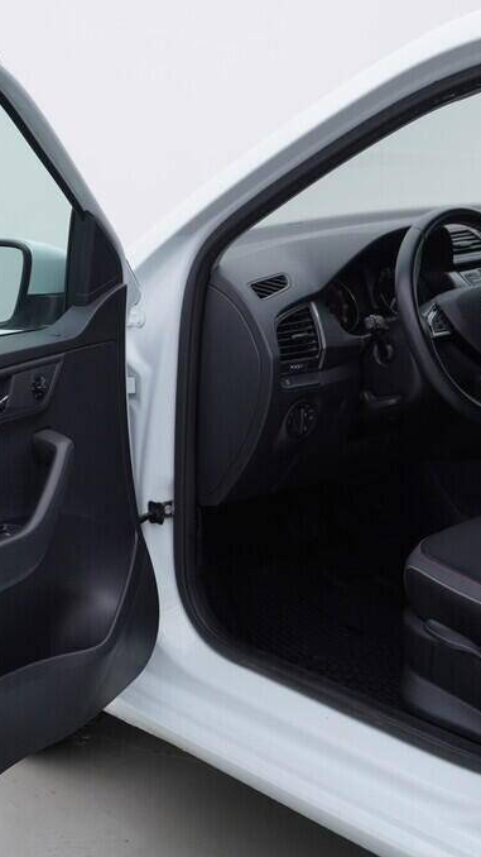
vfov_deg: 36.6
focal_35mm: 57
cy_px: 430
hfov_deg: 21.0
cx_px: 177
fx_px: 1293
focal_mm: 24
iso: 125
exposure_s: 1/80
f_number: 4
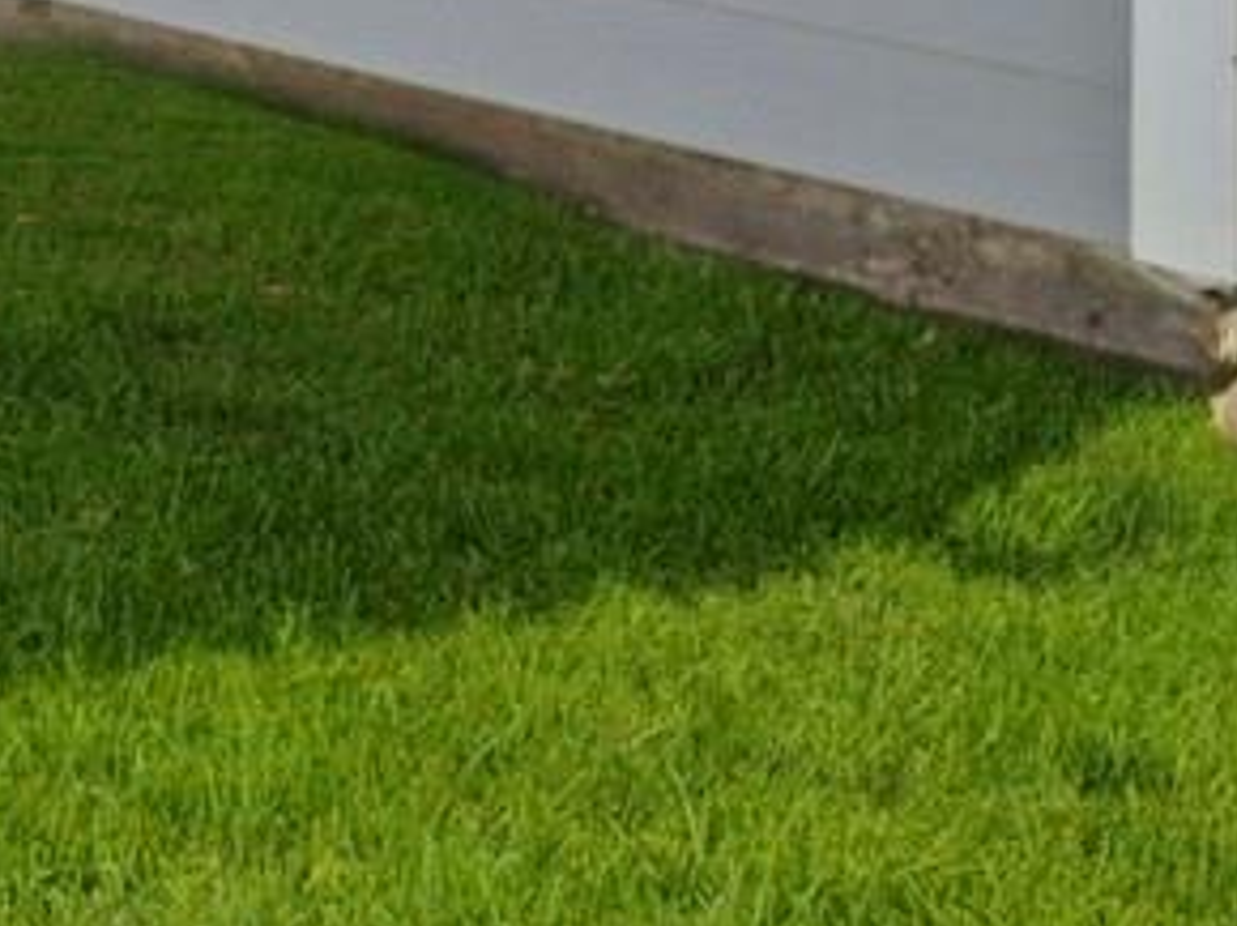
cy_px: -1225
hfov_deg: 11.9
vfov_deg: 11.2
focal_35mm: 113
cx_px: -2186
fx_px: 4035
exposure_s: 1/400
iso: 400
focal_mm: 14
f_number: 8
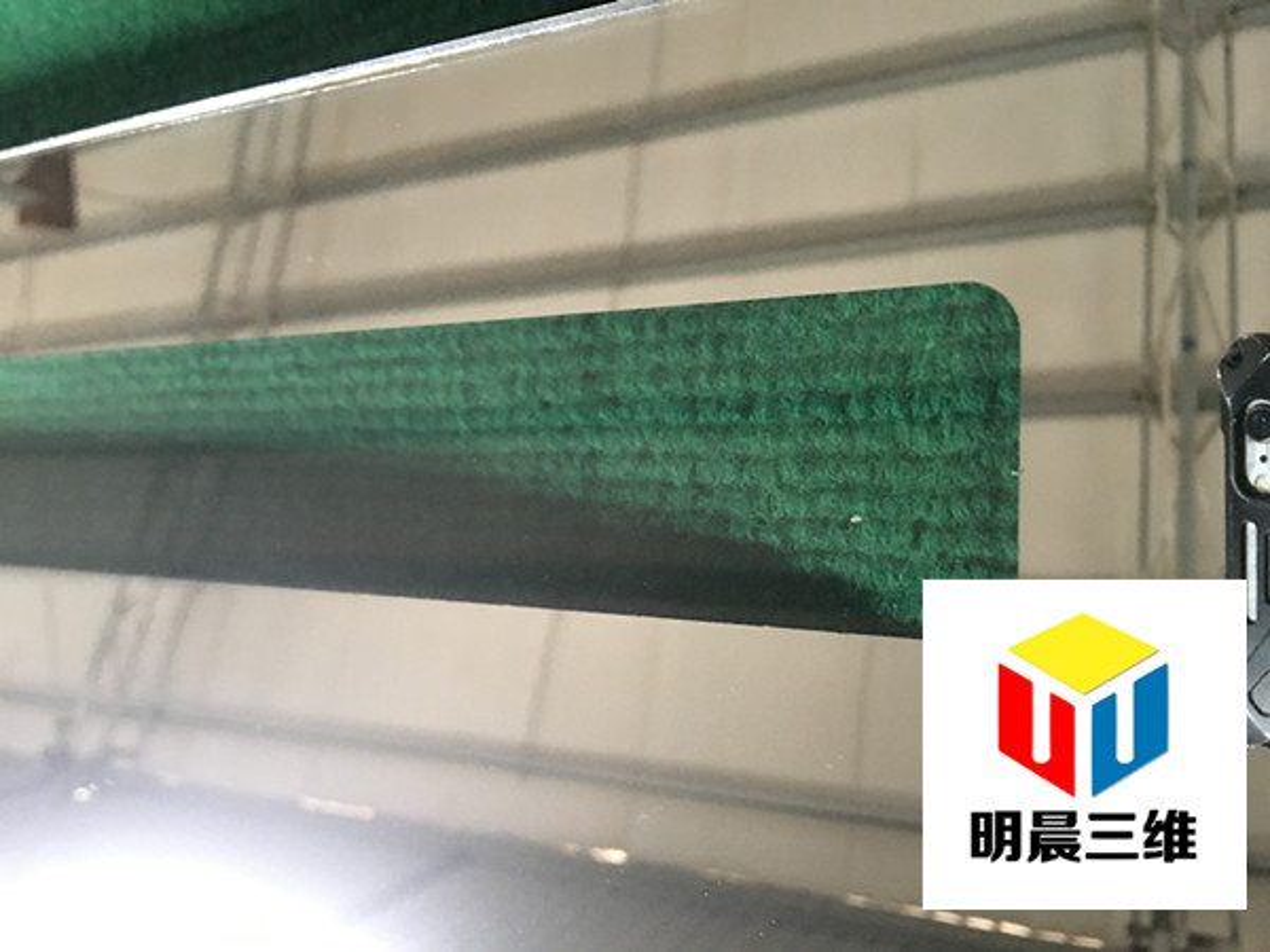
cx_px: 635
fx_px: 1064
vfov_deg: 48.2
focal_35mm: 29
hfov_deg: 61.7
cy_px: 476
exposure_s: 1/8
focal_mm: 4.15
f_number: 2.2
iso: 160
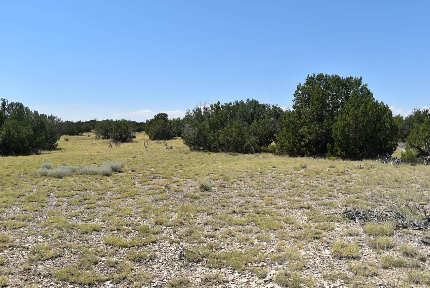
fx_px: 377
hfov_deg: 59.4
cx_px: 215
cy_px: 144
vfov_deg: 41.8
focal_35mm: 32
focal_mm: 21
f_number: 9
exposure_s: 1/320
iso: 100
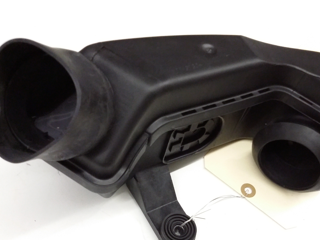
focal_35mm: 42
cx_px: 191
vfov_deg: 34.1
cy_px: 156
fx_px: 388
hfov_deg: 44.6
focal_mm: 3.4
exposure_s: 1/15
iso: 250
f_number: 2.4
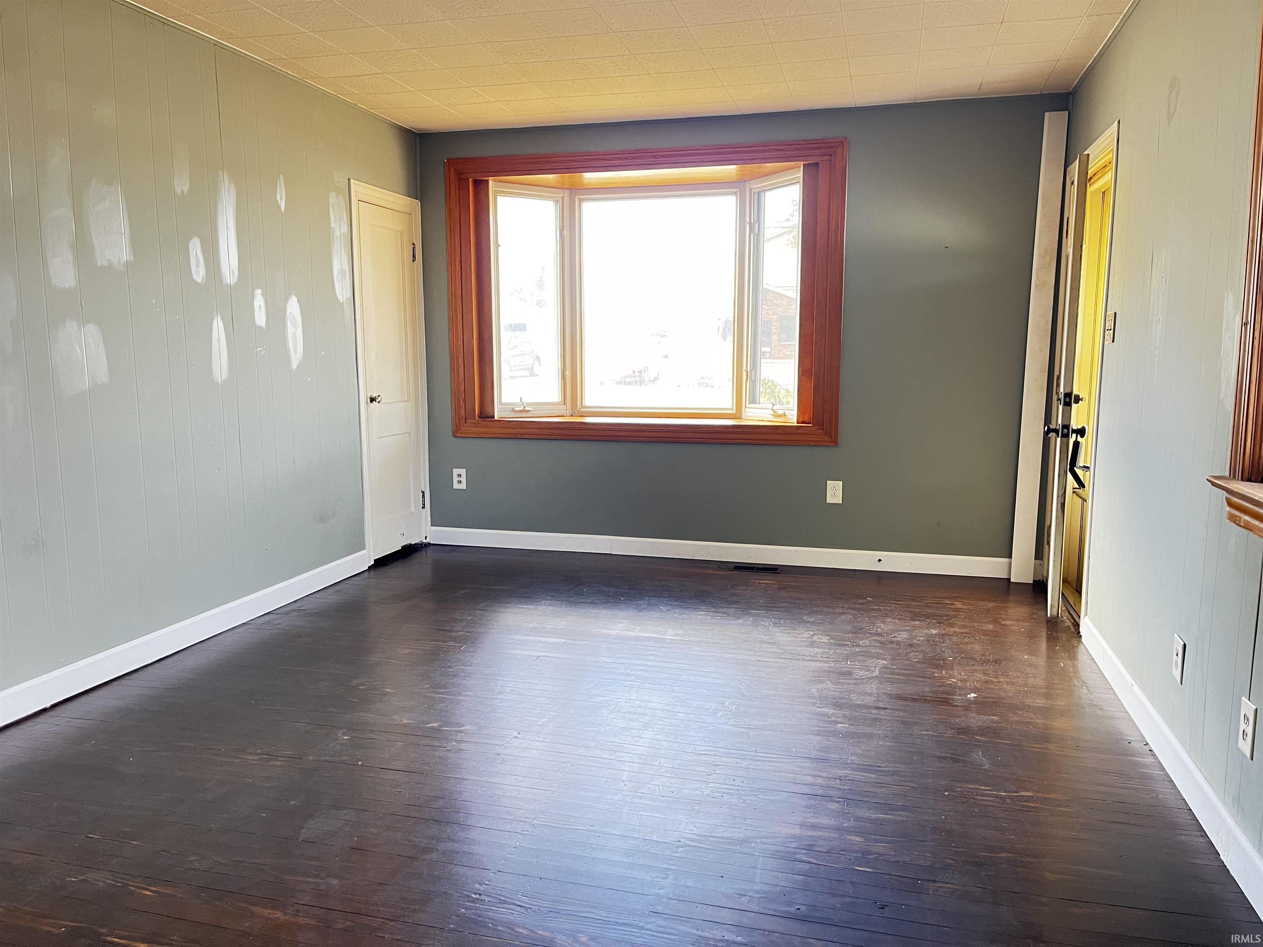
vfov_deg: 53.1
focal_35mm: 26
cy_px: 474
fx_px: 949
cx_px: 632
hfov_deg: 67.3
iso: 400
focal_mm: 5.1
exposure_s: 1/60
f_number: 1.6
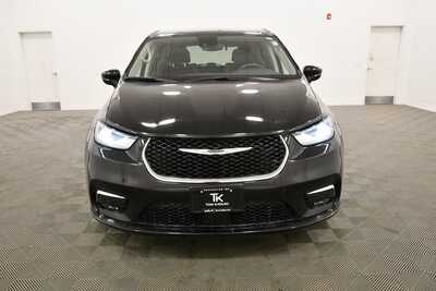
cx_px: 218
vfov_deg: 43.6
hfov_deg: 61.9
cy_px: 146
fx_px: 363
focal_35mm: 30
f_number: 5.6
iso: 1250
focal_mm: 20
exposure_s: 1/125
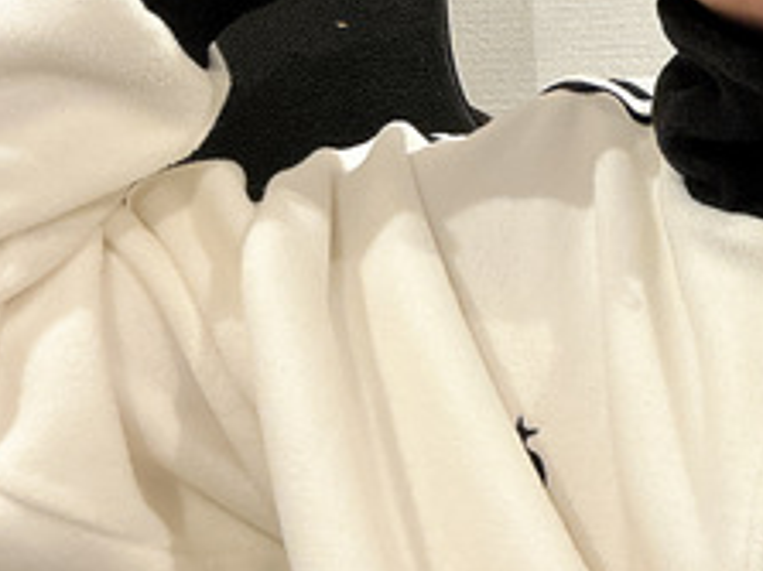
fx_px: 1454
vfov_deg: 21.3
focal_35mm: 66
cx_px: 667
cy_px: -24
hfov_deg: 28.4
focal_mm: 2.69
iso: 250
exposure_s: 1/33
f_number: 1.9
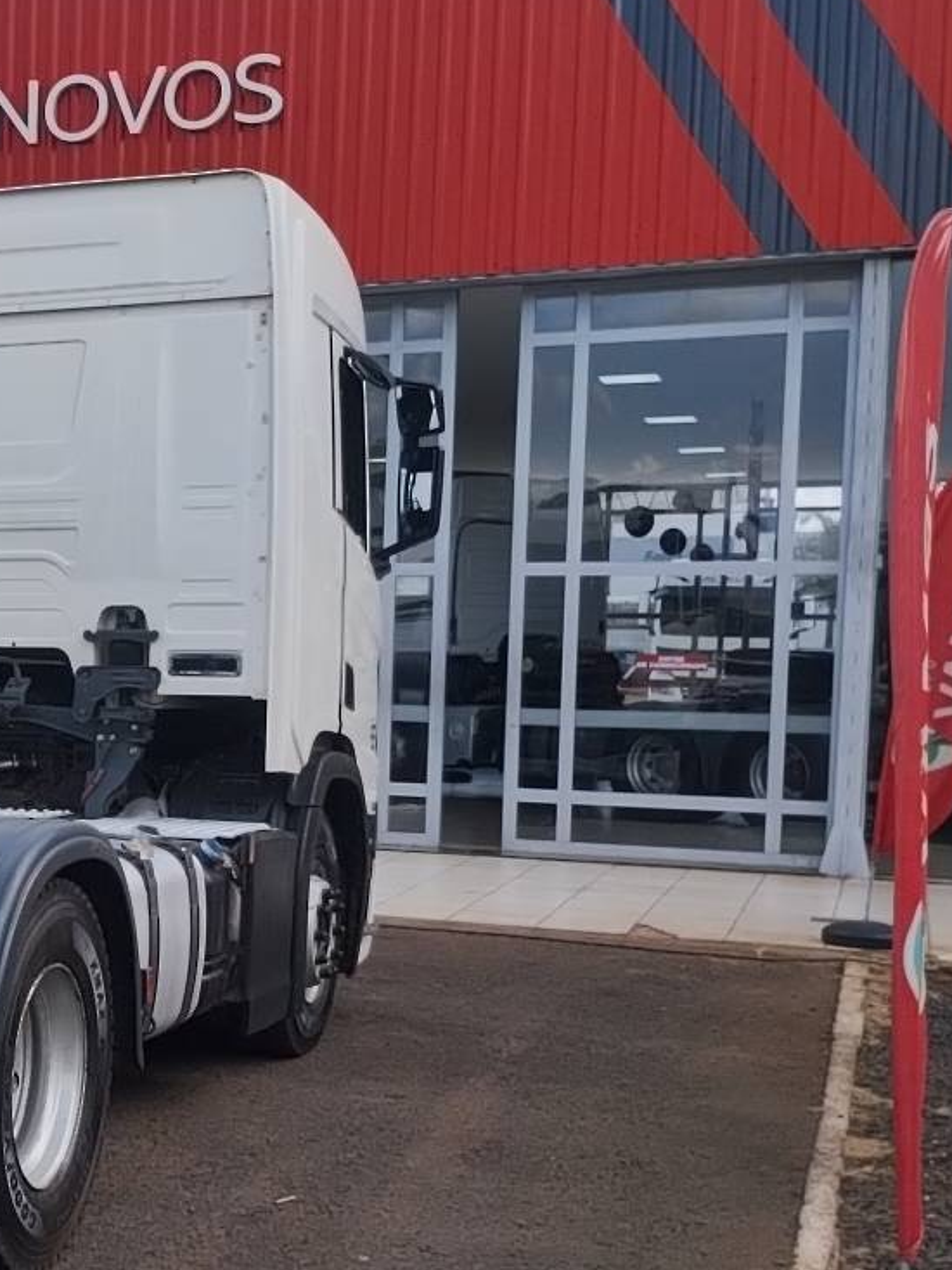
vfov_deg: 34.8
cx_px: -192
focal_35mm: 55
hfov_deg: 24.1
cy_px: 778
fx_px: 2016
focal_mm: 4.27
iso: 100
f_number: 1.8
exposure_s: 1/449
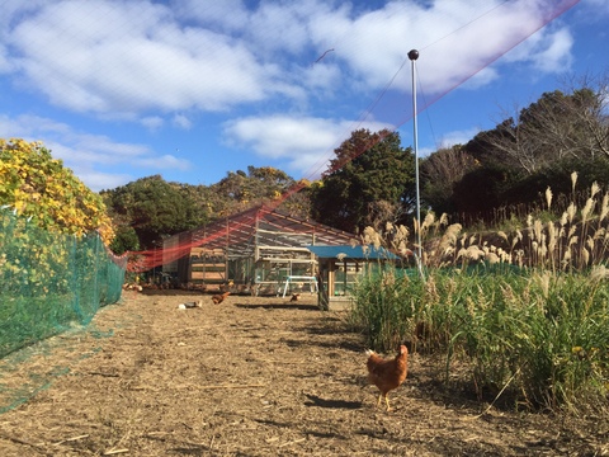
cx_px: 304
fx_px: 510
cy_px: 228
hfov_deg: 61.7
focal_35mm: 29
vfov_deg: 48.2
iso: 32
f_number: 2.2
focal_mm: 4.15
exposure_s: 1/1522
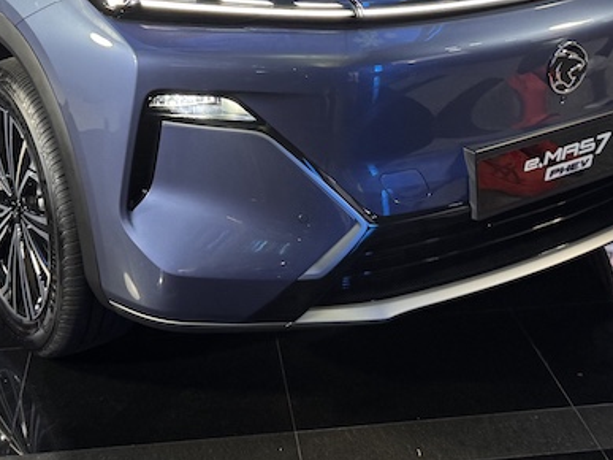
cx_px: 258
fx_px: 1098
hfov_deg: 31.2
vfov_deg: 22.0
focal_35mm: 62
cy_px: -78
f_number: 1.78
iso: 125
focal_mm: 6.76
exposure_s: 1/96
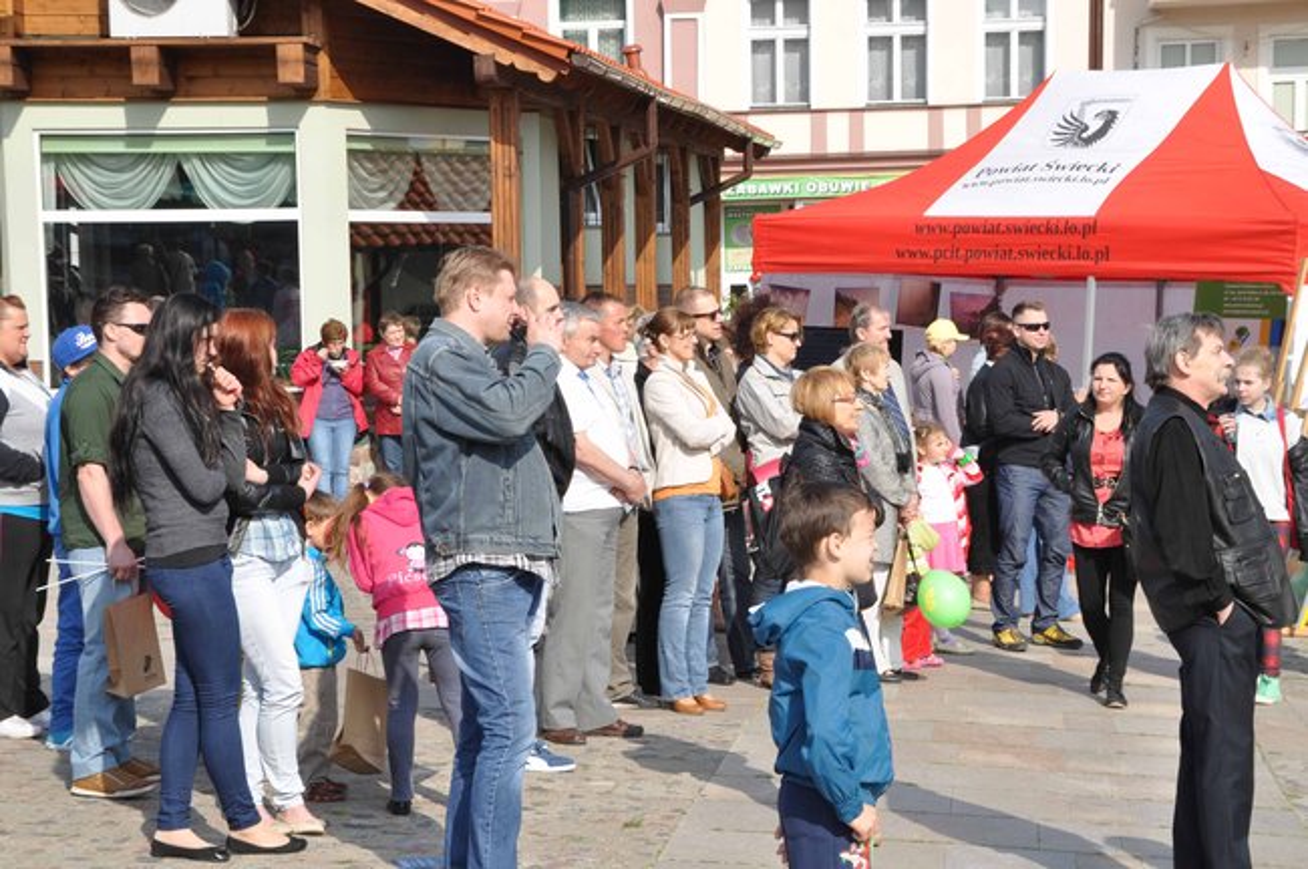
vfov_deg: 17.5
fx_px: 2831
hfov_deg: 26.0
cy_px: 434
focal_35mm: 78
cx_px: 654
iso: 200
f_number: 14
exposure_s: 1/160
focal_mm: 52
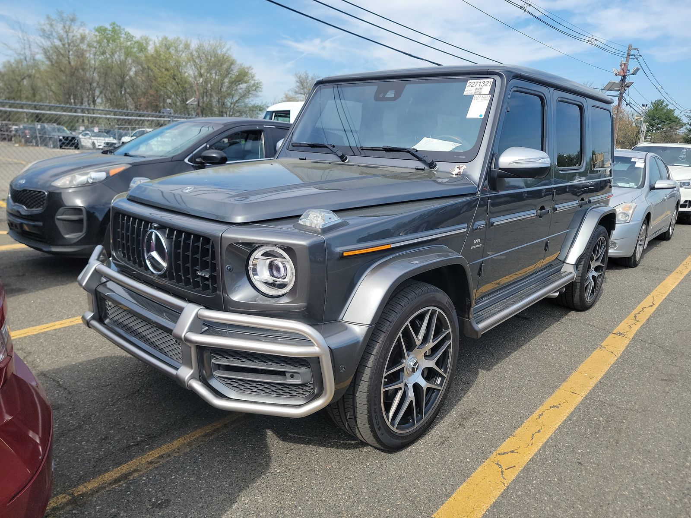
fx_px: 479
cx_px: 346
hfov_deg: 71.6
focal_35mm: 24
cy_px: 259
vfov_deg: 56.8
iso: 50
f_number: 1.8
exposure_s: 1/592
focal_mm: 6.7
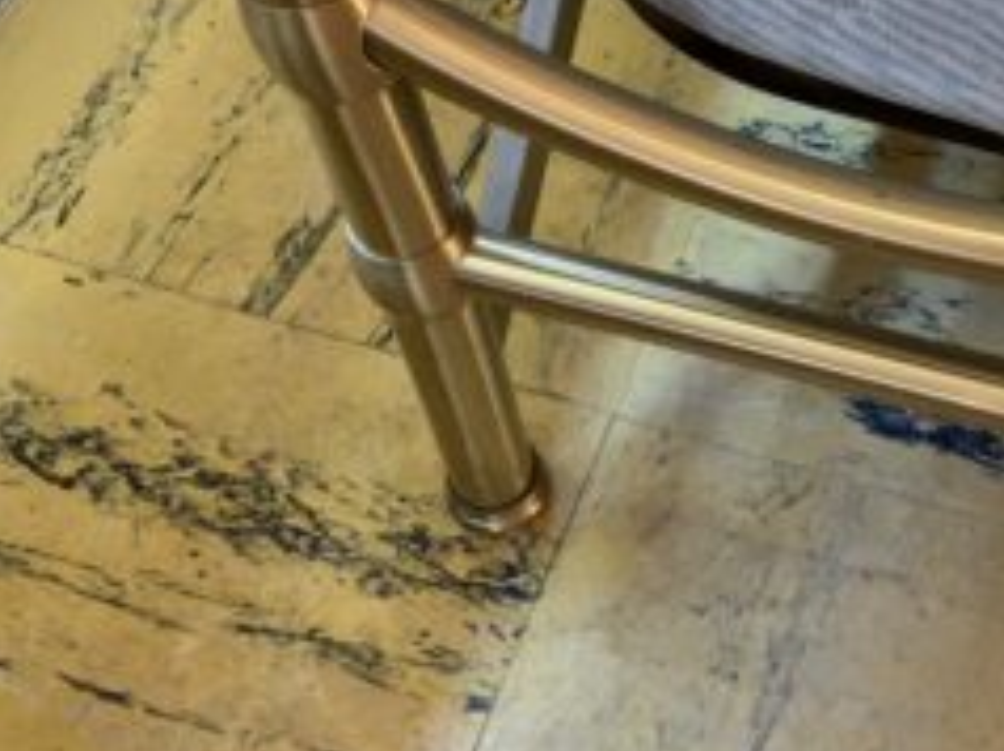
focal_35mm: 56
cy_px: 192
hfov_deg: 32.3
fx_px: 1623
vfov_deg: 25.8
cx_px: 941
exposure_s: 1/30
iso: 640
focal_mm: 4.25
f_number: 1.8
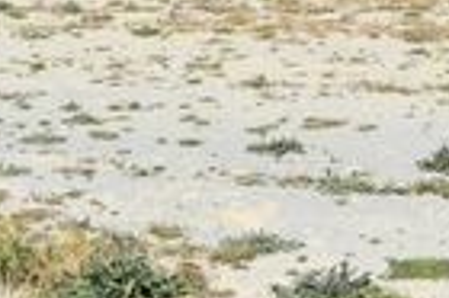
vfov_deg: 11.1
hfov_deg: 16.8
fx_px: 1507
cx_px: 343
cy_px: -66
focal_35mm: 121
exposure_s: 1/400
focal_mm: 24
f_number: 10
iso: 200
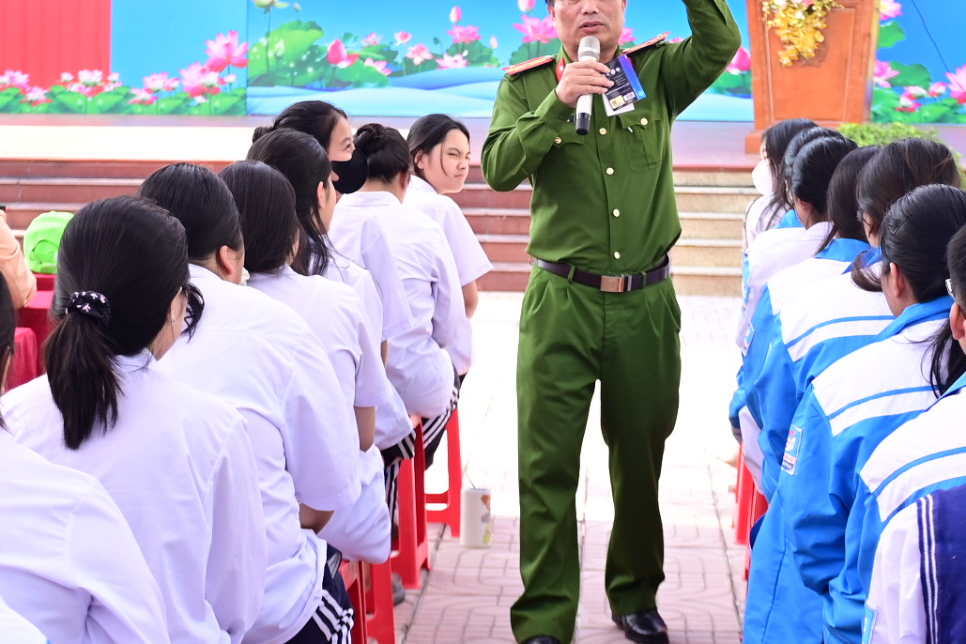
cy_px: 115
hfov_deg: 18.8
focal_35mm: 109
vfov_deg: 12.5
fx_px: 2925
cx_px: 511
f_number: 4.2
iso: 400
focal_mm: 38
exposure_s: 1/200
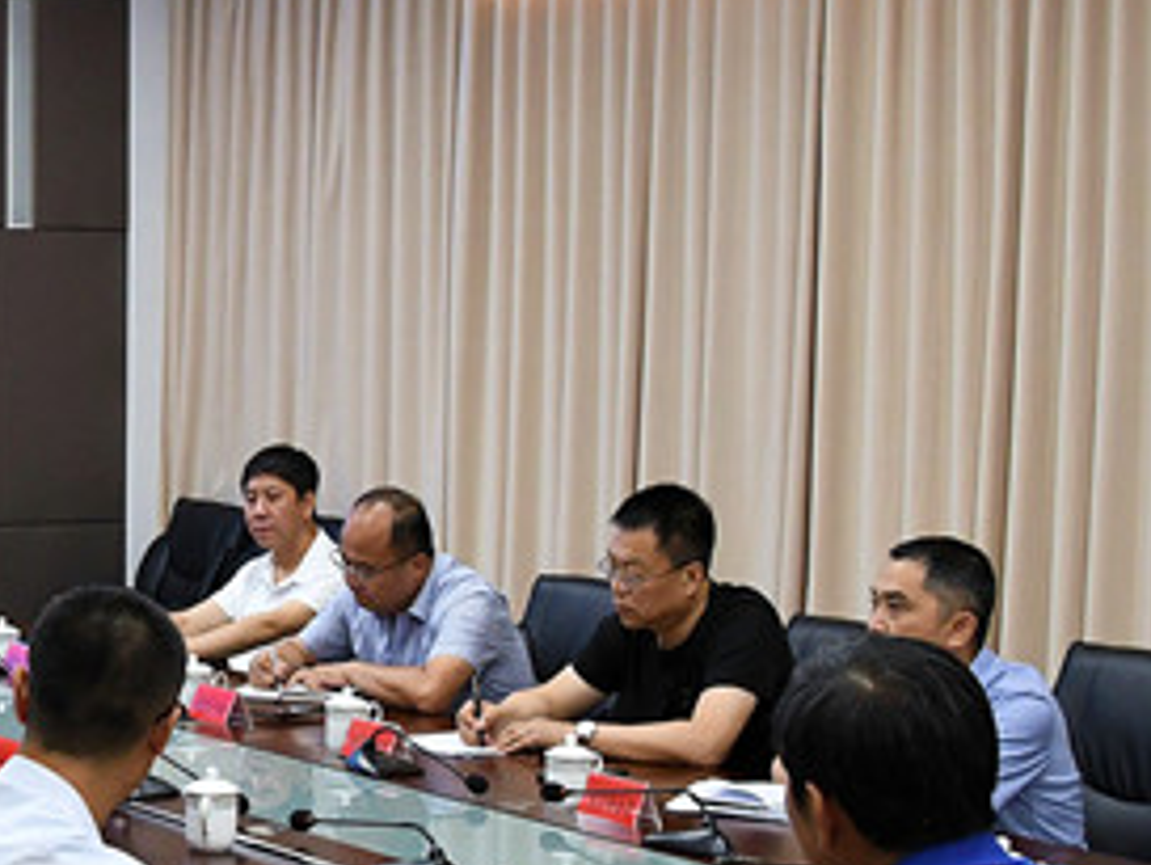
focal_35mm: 76
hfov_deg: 24.5
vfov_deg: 19.4
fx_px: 2528
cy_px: 559
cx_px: 13
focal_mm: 18
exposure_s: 1/100
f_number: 5
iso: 2000
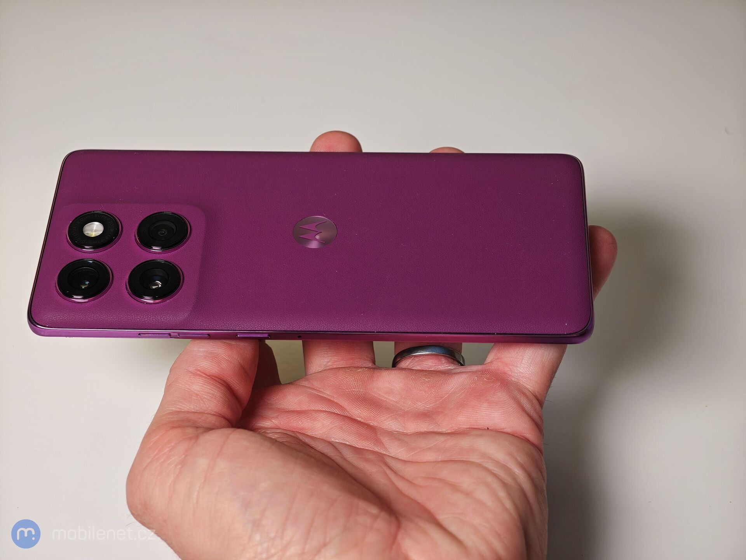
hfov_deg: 26.0
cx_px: 373
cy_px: 280
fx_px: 1616
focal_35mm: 75
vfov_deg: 19.6
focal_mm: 12.28
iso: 64
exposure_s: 1/100
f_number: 1.8
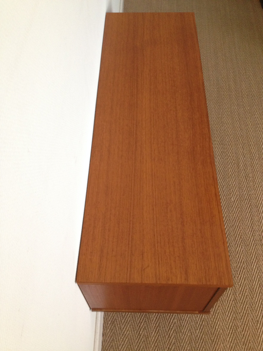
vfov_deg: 52.6
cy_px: 176
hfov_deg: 40.7
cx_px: 132
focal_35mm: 35
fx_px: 355
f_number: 2.4
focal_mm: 4.28
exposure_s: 1/20
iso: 200
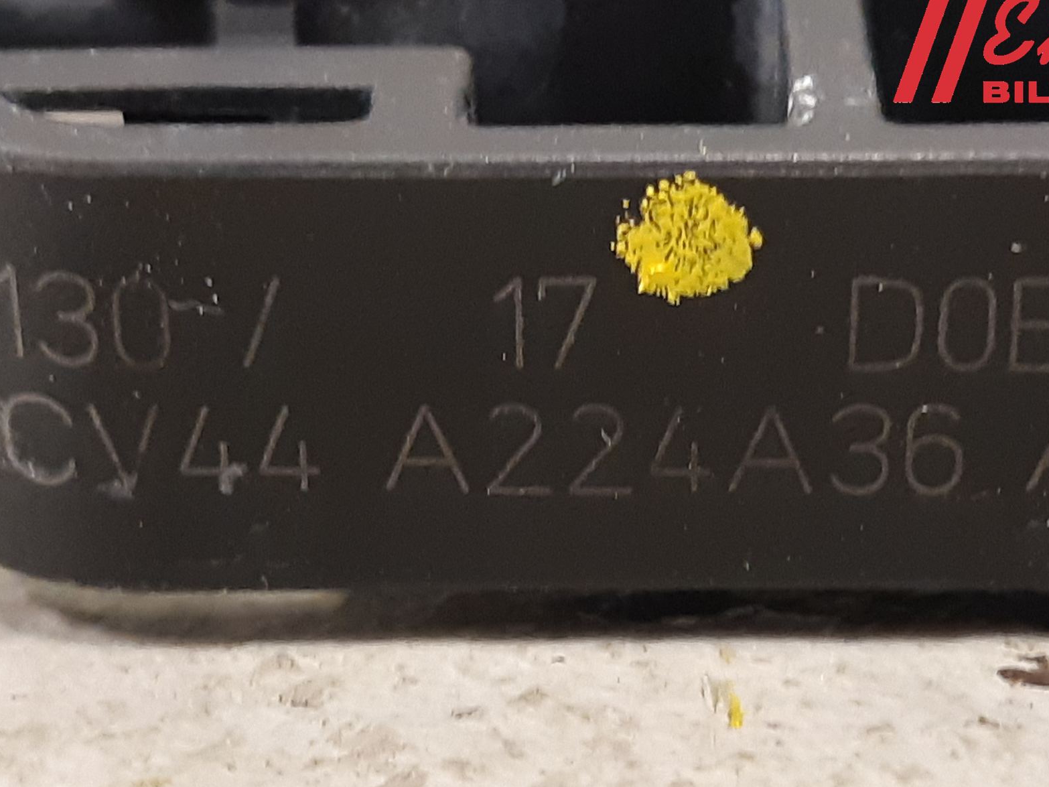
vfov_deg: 41.4
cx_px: 618
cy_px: 504
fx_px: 1030
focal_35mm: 34
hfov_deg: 53.6
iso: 250
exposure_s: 1/25
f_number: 1.7
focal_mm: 3.93
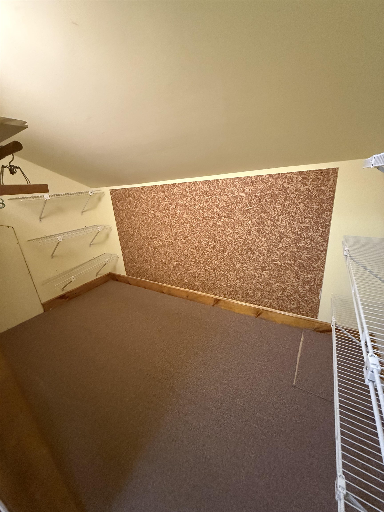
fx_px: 207
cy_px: 256
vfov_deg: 102.1
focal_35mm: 14
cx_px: 192
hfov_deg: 85.7
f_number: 2.2
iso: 1000
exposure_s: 1/60
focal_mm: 2.22
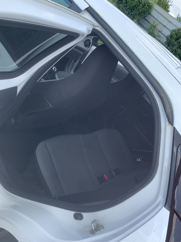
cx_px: 90
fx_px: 181
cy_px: 121
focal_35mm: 26
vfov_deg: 67.3
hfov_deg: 53.1
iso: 25
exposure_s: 1/612
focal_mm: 4.25
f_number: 1.8
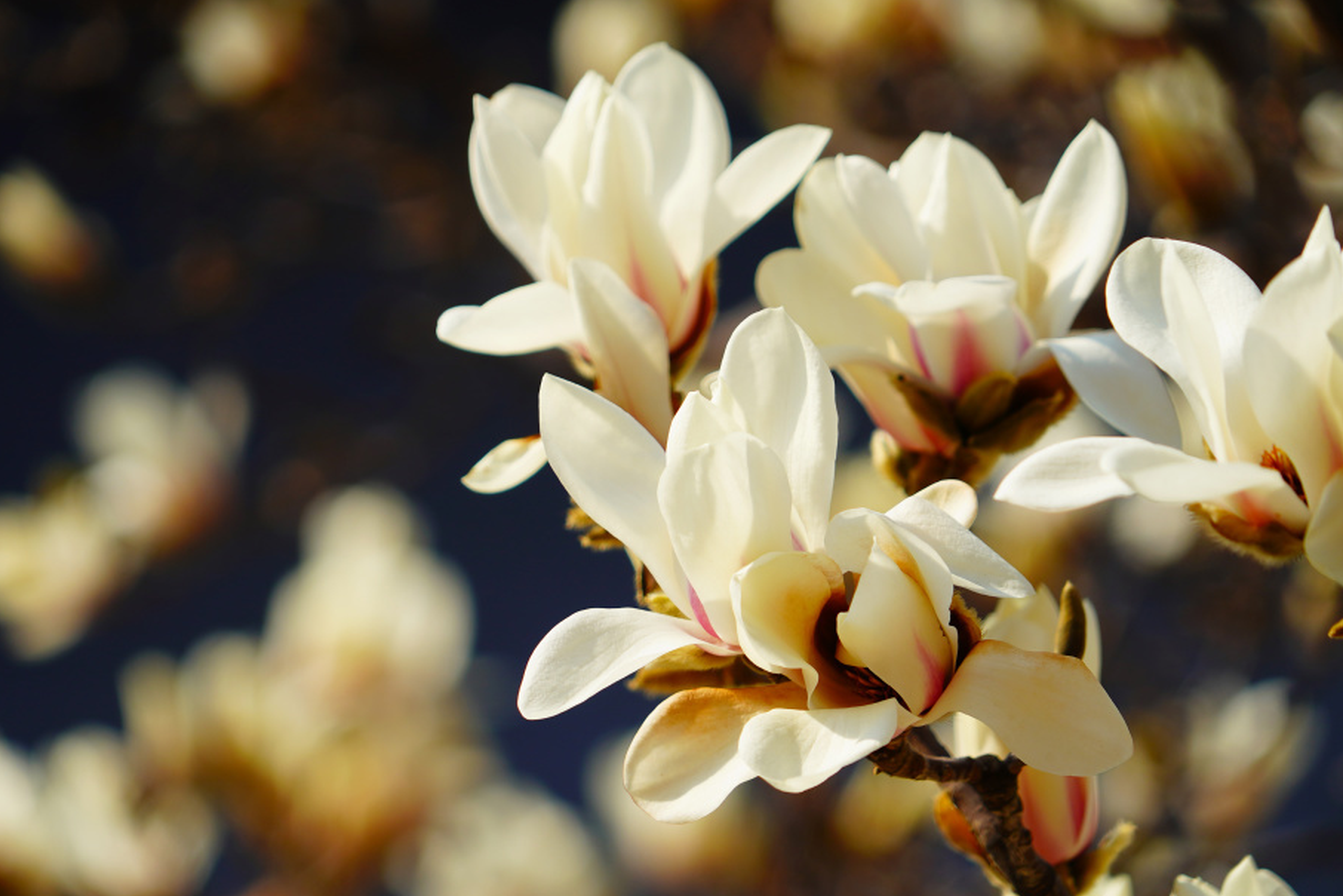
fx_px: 9997
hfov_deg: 7.7
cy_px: 464
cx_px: 633
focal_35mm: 268
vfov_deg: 5.1
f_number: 6.3
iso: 200
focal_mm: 237
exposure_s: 1/1000
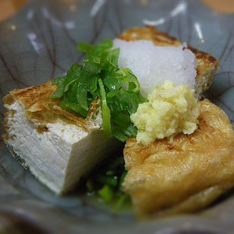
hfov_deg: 33.9
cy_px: 117
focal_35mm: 50
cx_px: 143
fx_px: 382
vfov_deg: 34.0
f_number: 4.2
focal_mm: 7.5
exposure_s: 1/50
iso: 800
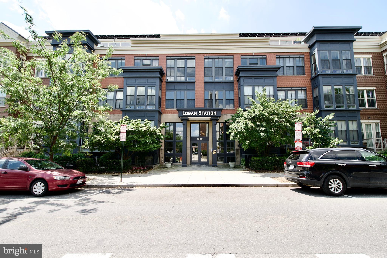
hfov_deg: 100.4
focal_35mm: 15
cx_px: 194
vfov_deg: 77.3
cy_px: 129
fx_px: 161
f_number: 7.1
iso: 320
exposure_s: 1/500
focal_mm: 10
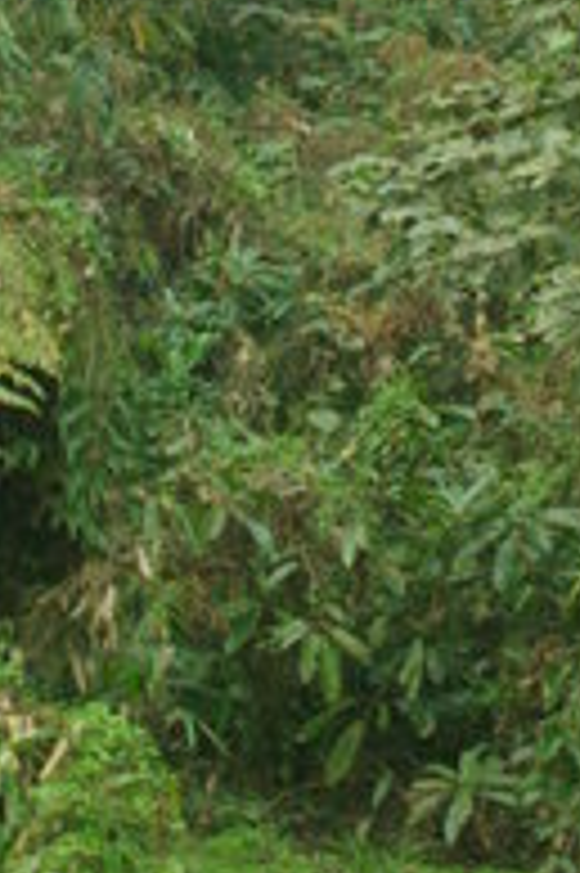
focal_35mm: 186
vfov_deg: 10.9
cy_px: -144
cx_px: 391
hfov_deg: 7.4
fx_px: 4503
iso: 800
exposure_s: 1/125
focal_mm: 50
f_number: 5.6
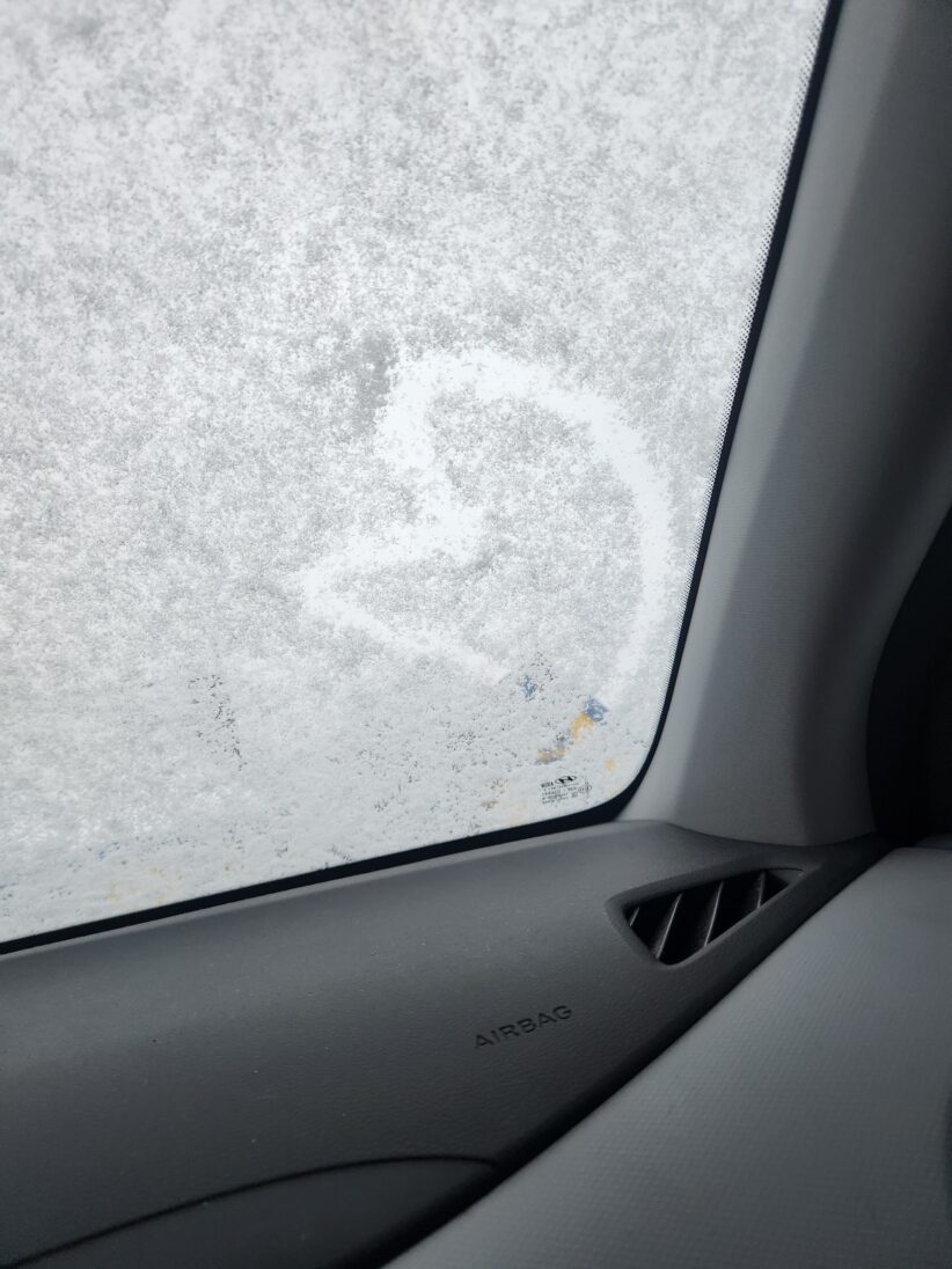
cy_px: 634
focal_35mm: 23
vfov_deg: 73.9
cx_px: 476
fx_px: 843
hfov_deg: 58.9
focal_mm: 5.4
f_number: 1.8
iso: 200
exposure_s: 1/180
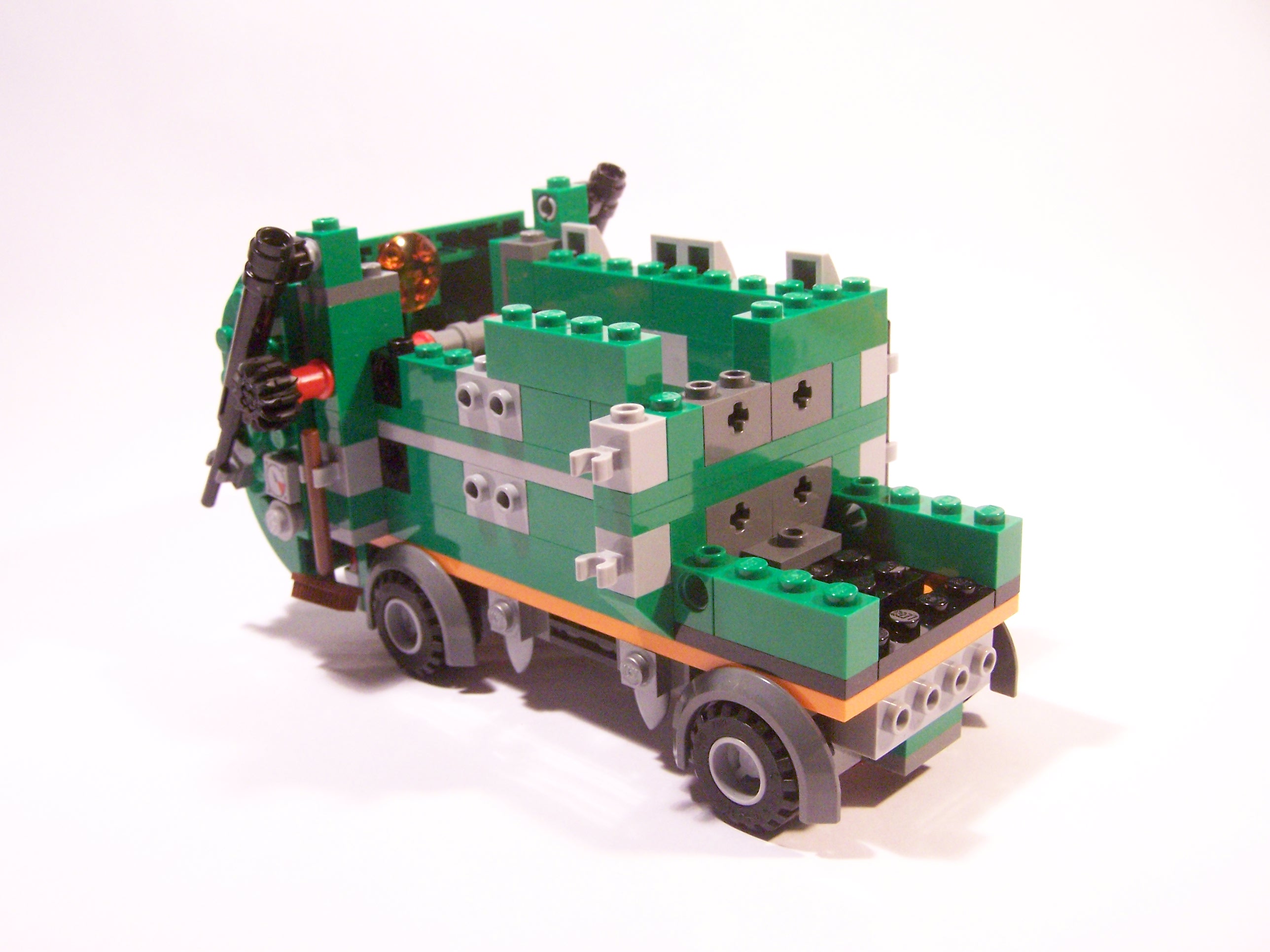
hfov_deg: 49.0
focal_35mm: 38
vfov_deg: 37.7
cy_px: 476
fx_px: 1394
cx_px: 635
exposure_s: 1/45
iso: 400
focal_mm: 6.3
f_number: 3.2
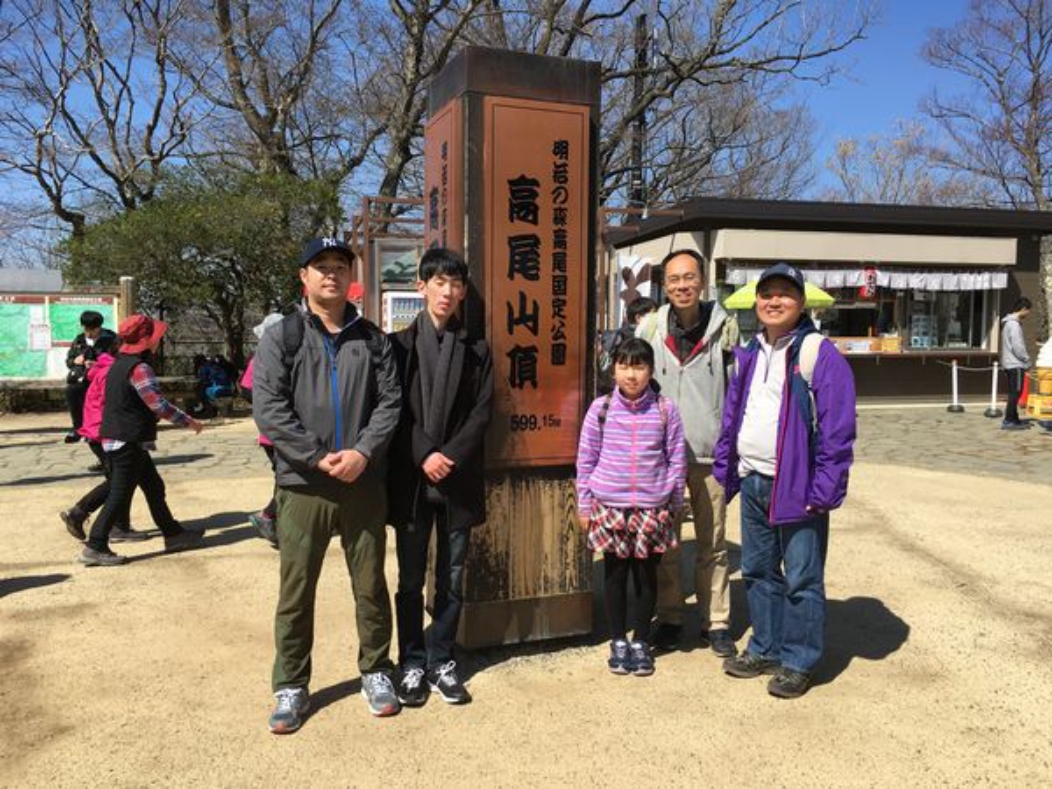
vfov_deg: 48.2
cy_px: 394
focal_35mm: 29
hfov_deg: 61.7
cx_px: 526
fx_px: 881
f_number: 2.2
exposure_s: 1/1374
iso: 25
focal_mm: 4.15
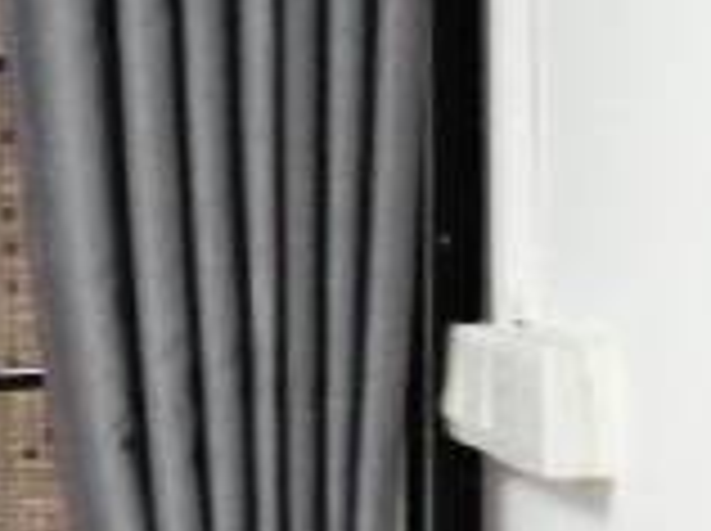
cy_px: 549
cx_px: -810
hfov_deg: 12.7
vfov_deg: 11.1
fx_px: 2707
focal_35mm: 132
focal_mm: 3.62
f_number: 1.8
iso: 400
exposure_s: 1/50
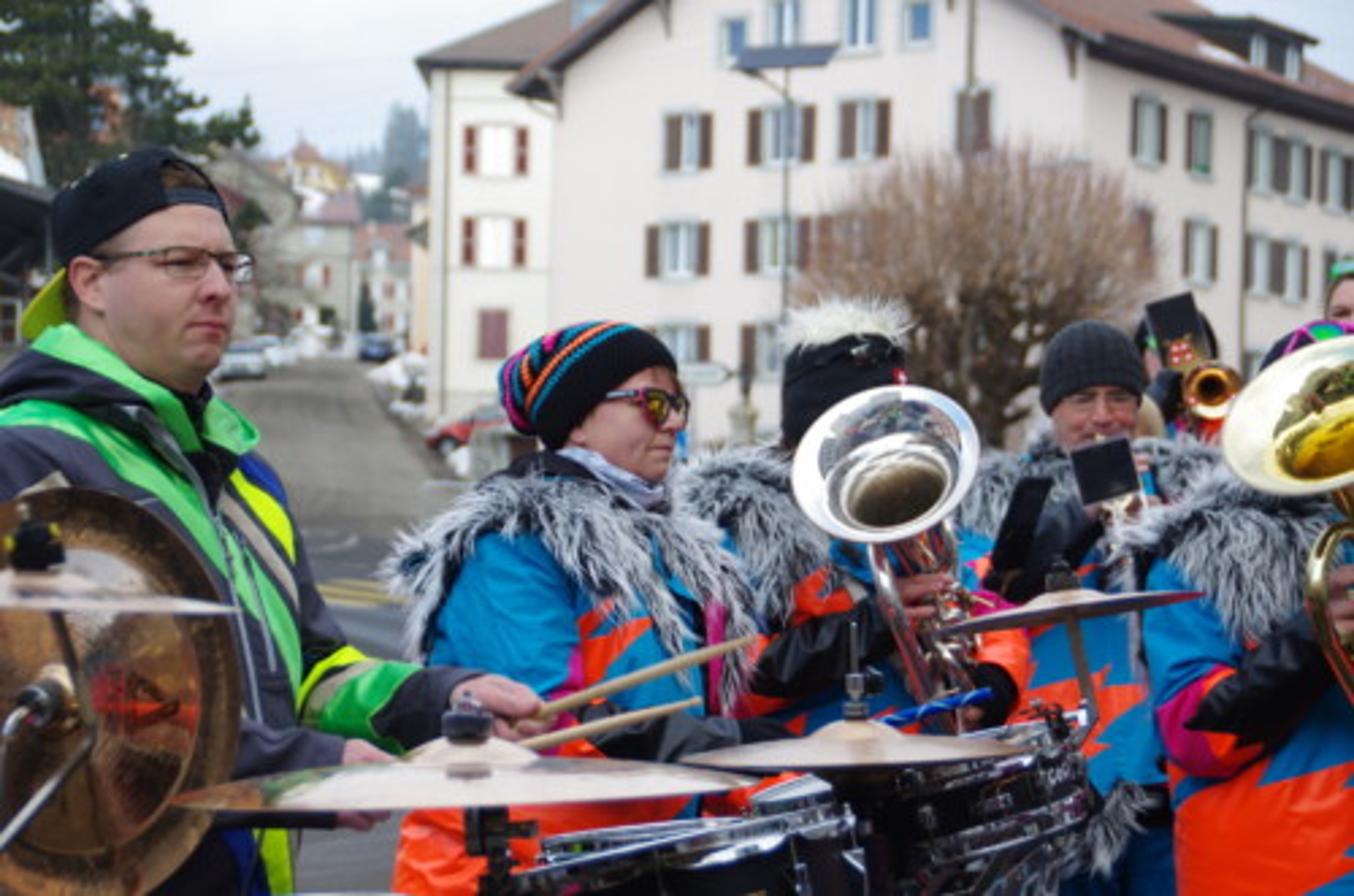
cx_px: 677
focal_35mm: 102
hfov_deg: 20.1
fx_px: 3828
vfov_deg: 13.4
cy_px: 448
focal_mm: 68
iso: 100
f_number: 5.6
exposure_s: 1/160
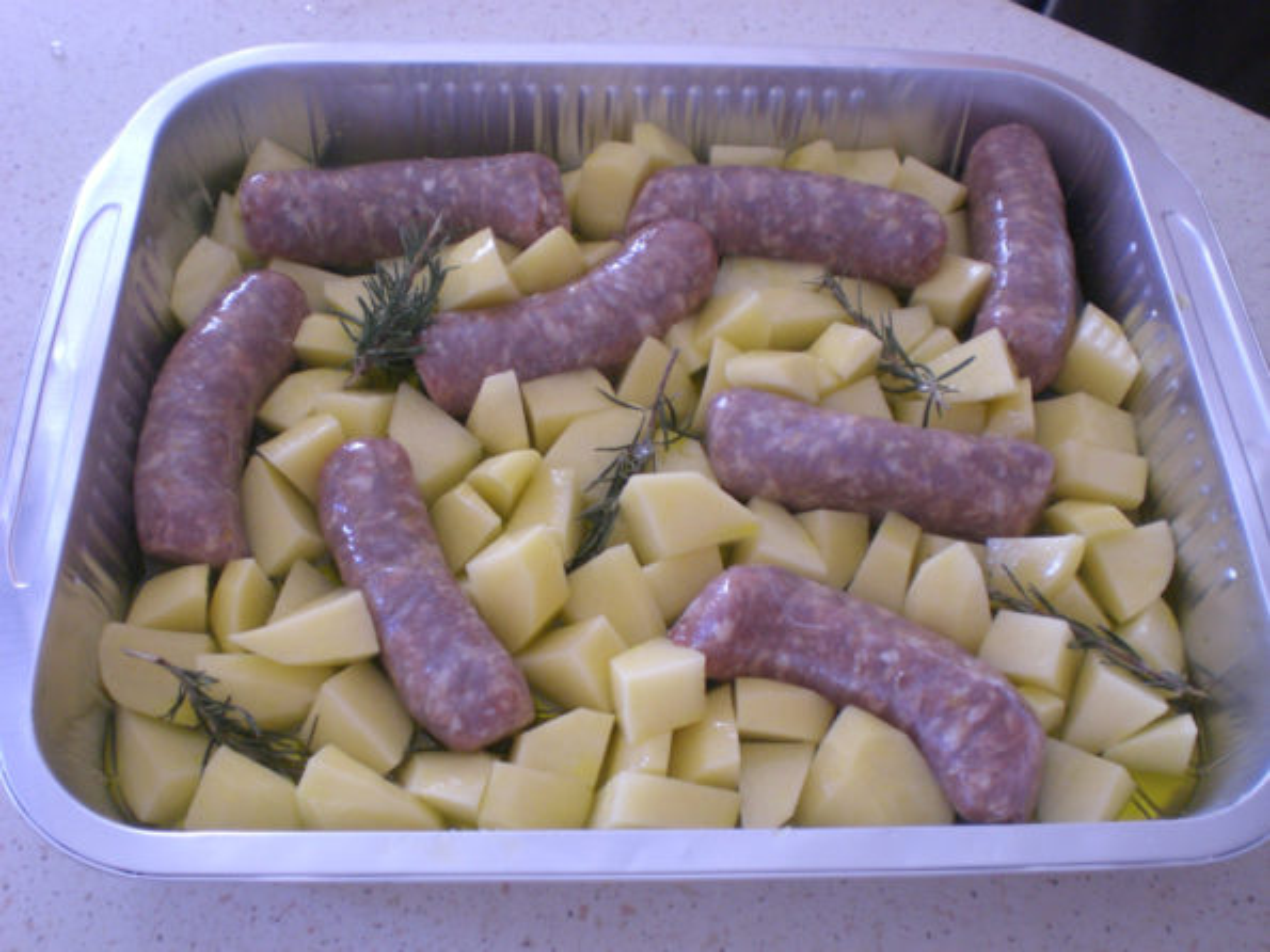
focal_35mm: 38
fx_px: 1394
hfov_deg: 49.0
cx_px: 635
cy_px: 476
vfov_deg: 37.7
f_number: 3.1
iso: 200
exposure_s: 1/100
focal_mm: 6.3
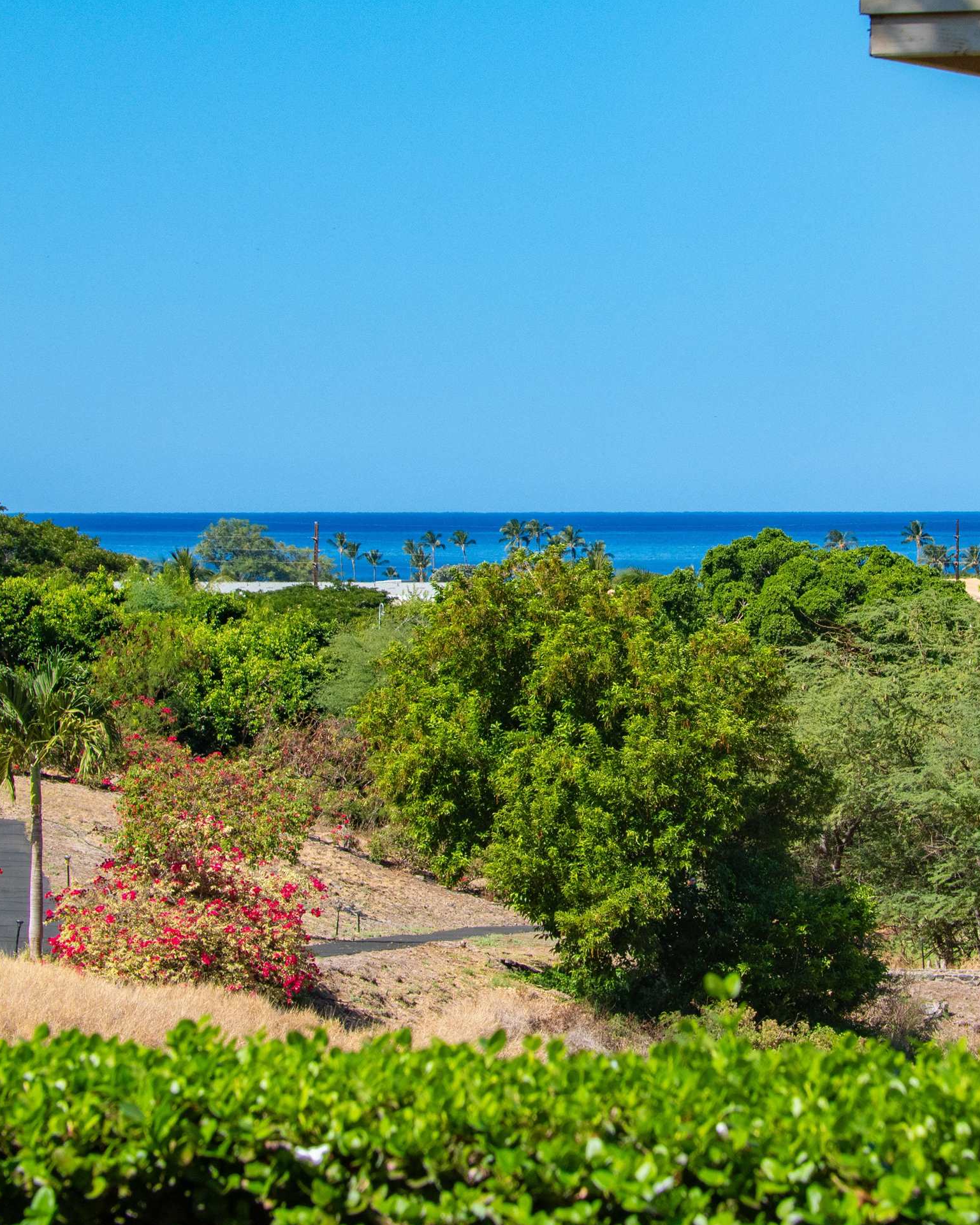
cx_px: 635
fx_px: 7577
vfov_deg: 9.2
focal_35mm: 209
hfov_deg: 7.4
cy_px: 519
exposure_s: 1/250
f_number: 8
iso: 400
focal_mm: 67
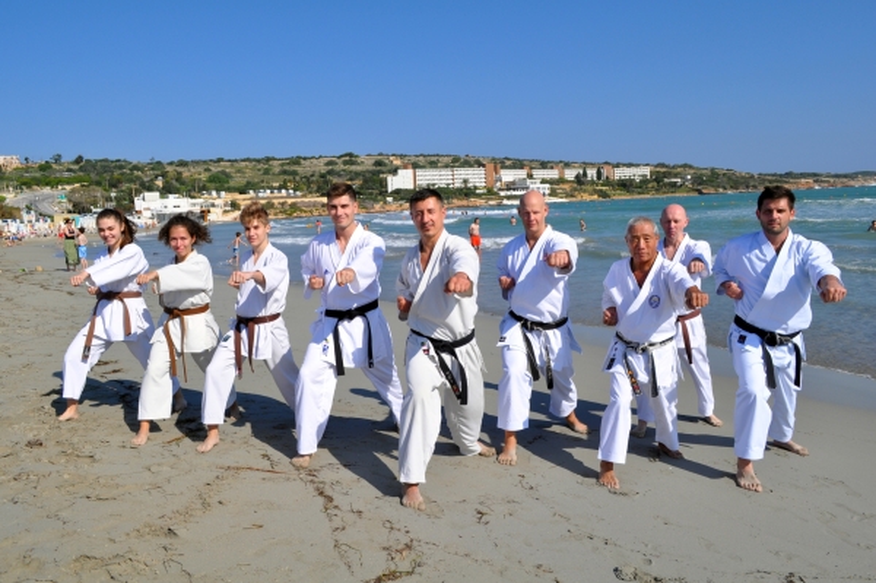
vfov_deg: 43.5
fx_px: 729
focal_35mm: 30
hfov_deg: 62.0
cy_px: 292
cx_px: 438
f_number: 11
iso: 200
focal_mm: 20
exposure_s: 1/500
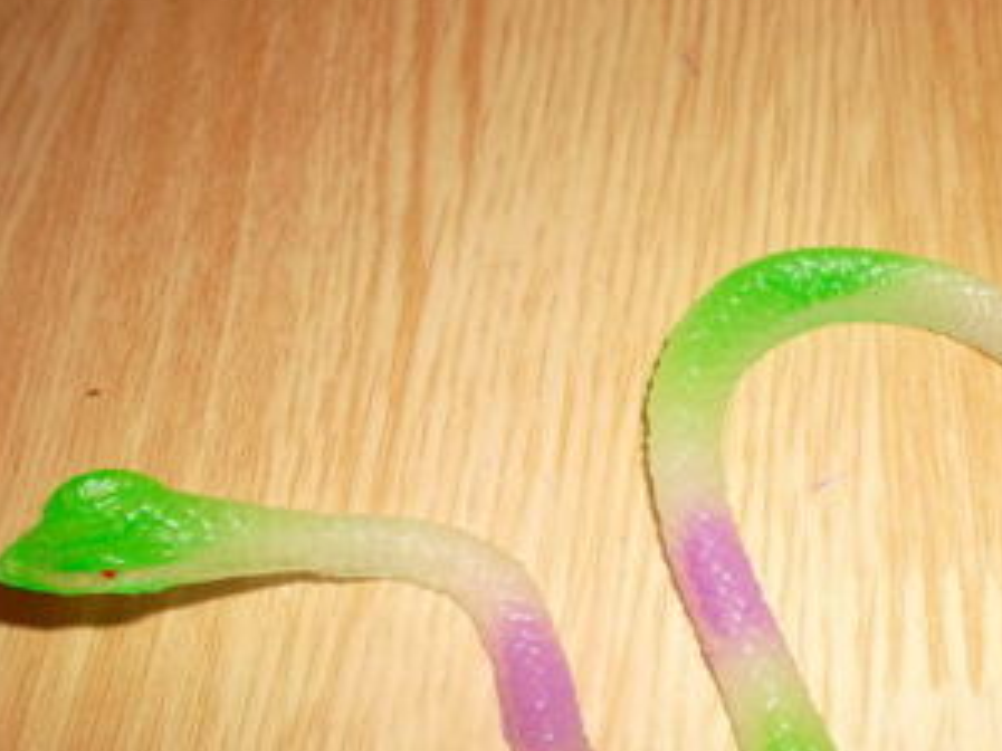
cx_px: 714
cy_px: 469
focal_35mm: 45
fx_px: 1302
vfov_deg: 32.0
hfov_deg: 41.2
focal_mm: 4.1
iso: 100
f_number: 3.3
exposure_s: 1/15
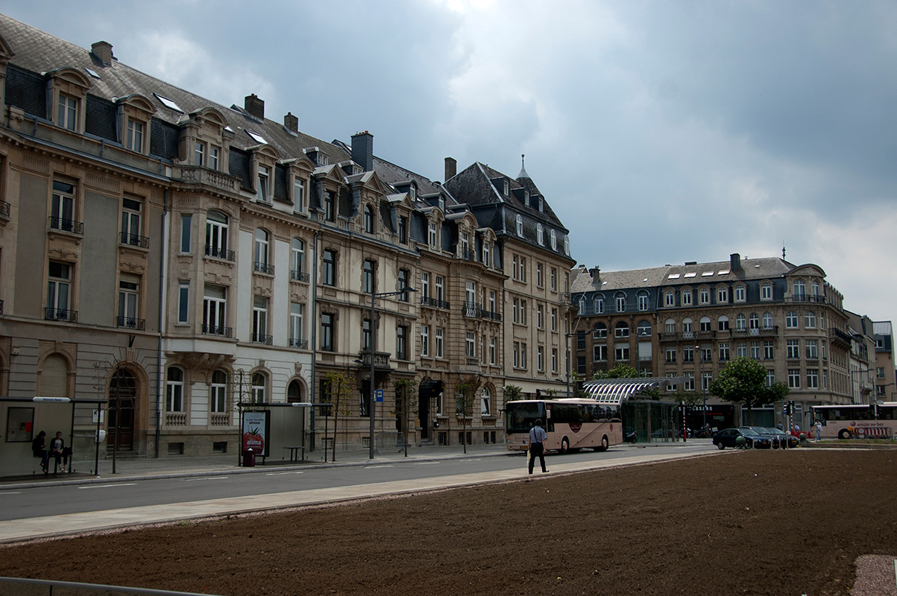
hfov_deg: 53.2
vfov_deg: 36.8
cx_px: 448
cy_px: 298
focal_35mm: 36
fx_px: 896
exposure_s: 1/1250
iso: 200
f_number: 3.8
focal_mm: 24
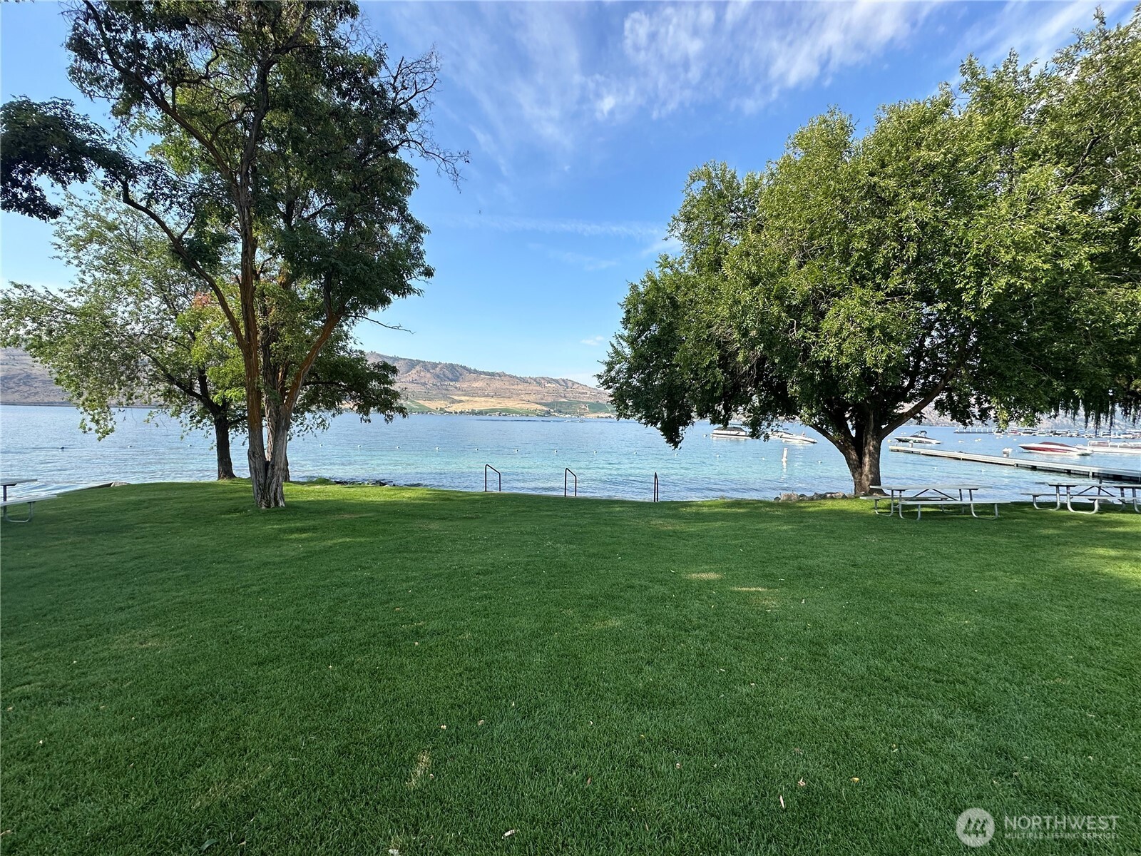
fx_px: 461
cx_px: 570
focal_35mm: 14
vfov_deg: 85.7
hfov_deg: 102.1
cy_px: 428
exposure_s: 1/1233
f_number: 2.2
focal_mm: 2.22
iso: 50
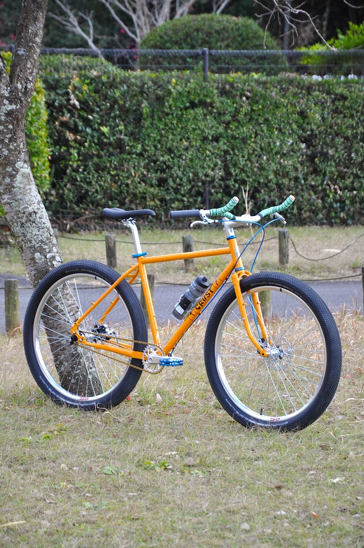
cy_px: 274
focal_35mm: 158
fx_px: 2396
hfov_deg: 8.7
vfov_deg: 13.1
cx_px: 182
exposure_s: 1/250
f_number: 5.6
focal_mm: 105
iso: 400
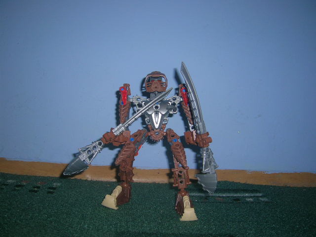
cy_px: 118
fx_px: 338
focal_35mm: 37
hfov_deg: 50.1
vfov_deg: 38.7
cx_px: 158
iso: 50
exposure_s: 1/60.1
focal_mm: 5.7
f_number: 2.8
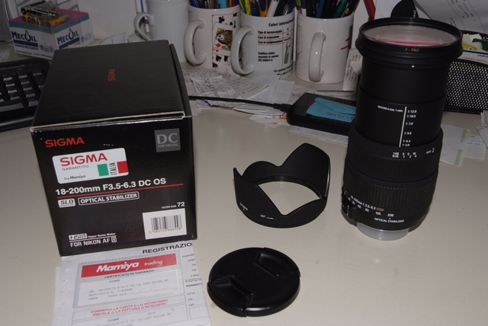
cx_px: 244
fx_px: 529
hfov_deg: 49.5
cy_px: 163
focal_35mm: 39
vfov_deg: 34.3
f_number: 10
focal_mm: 26
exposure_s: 1/60
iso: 200
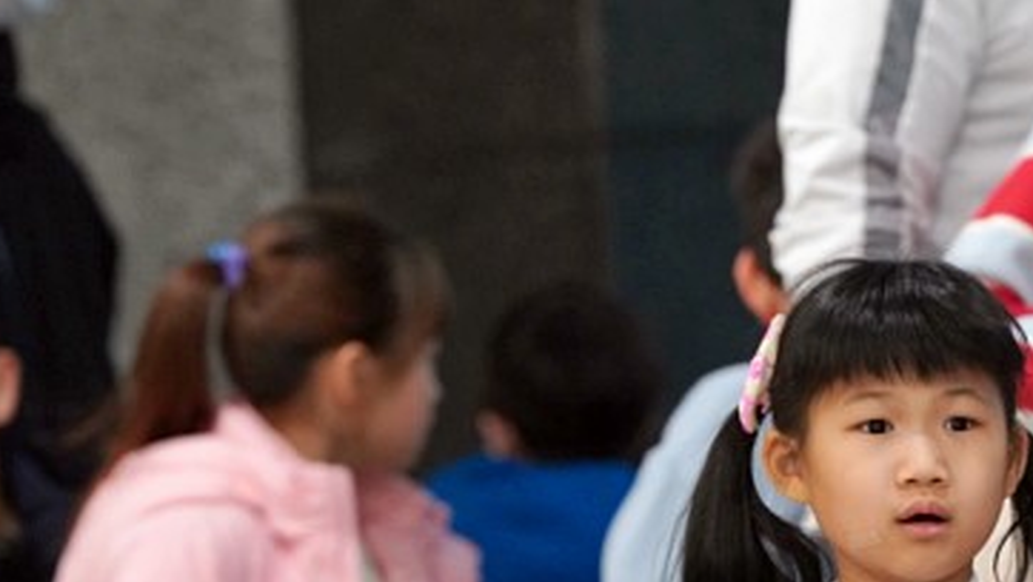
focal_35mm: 393
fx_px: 10769
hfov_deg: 5.5
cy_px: 531
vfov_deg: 3.1
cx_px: 1147
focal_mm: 151
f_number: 4
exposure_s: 1/160
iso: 4000
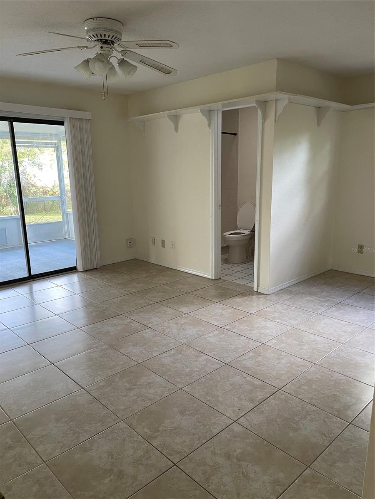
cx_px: 188
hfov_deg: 53.1
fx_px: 376
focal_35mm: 26
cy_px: 250
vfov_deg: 67.3
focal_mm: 5.1
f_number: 1.6
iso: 160
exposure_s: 1/60
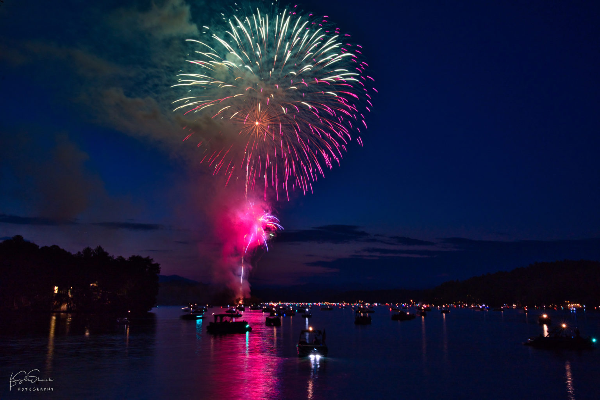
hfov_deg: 55.8
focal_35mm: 34
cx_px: 300
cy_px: 200
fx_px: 567
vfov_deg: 38.9
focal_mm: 34
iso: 200
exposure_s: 2
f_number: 13
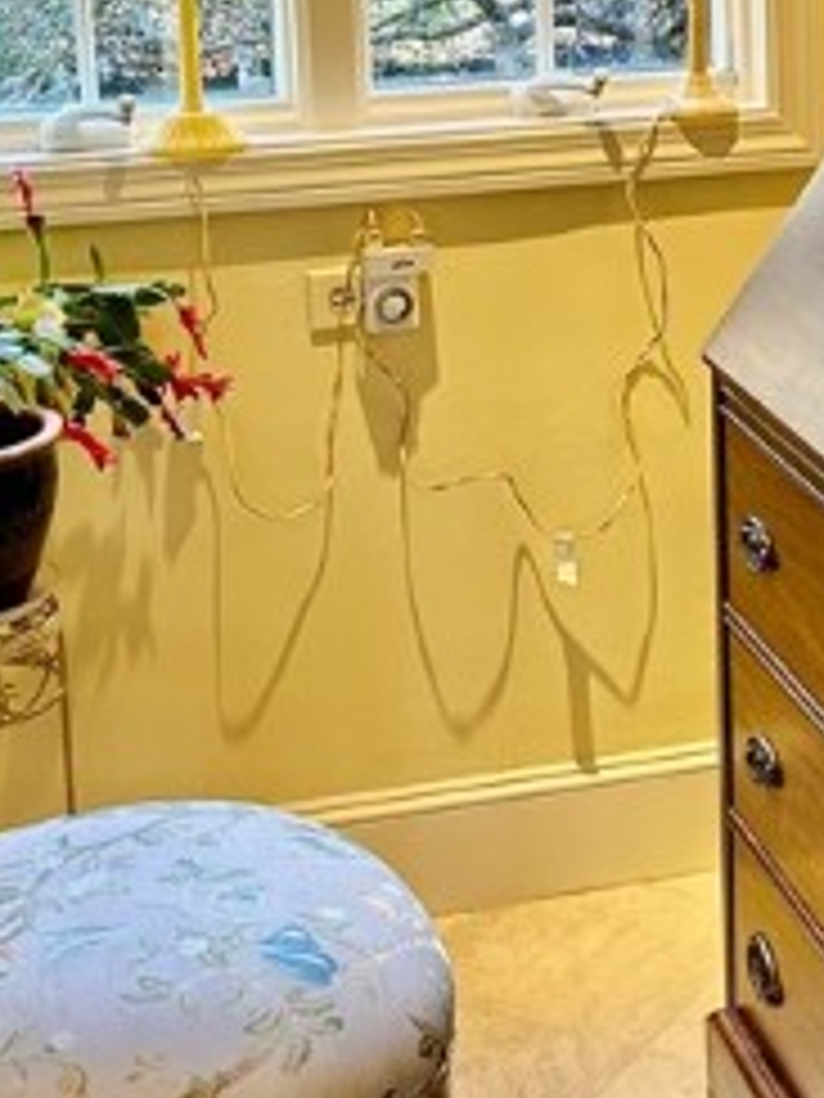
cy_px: 94
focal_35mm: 82
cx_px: 711
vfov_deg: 23.2
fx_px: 2603
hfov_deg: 17.8
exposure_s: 1/60
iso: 64
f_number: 1.5
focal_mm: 5.7
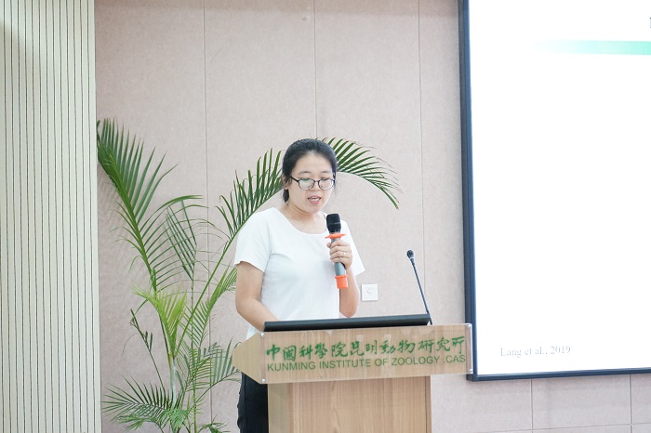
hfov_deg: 28.9
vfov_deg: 19.4
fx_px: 1265
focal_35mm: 70
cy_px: 216
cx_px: 326
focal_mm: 70
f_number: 5.6
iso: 4000
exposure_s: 1/80
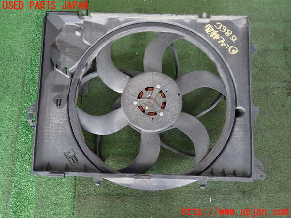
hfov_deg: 69.4
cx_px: 146
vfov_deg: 54.9
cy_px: 109
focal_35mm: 25
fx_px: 210
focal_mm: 4.5
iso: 160
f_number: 2
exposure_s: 1/60
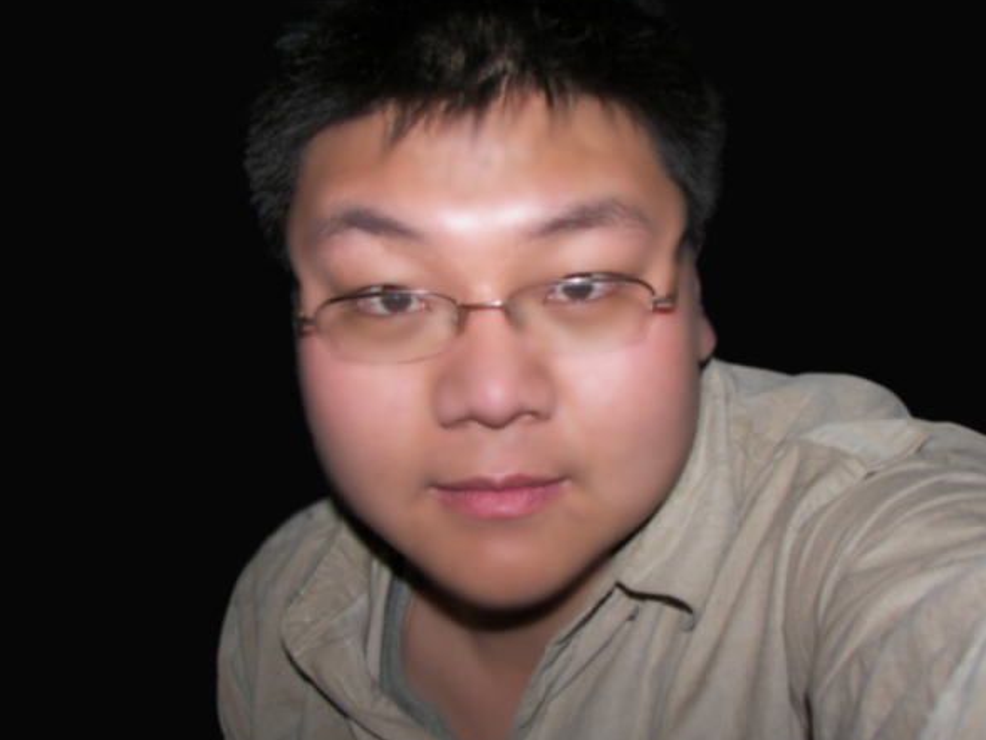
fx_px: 1168
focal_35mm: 41
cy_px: 371
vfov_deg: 35.1
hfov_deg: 45.7
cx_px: 530
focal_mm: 6
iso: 50
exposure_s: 1/30
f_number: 2.8
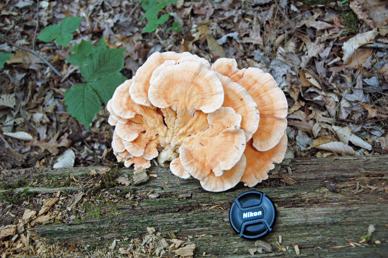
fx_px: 711
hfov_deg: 30.5
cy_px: 129
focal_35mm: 66
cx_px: 194
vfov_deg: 20.6
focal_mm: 44
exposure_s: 1/25
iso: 1600
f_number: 4.5
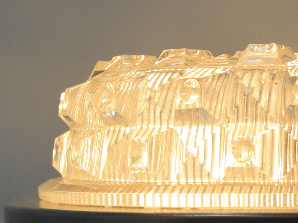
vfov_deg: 11.0
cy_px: 203
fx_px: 1153
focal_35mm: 134
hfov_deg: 14.0
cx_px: 405
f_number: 9
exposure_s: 1/100
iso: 1600
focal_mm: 30
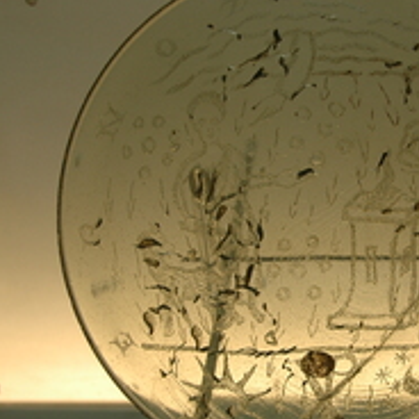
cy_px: 237
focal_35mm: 73
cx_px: 353
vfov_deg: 23.7
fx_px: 1000
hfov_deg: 23.2
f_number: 5
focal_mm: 24
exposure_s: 1/100
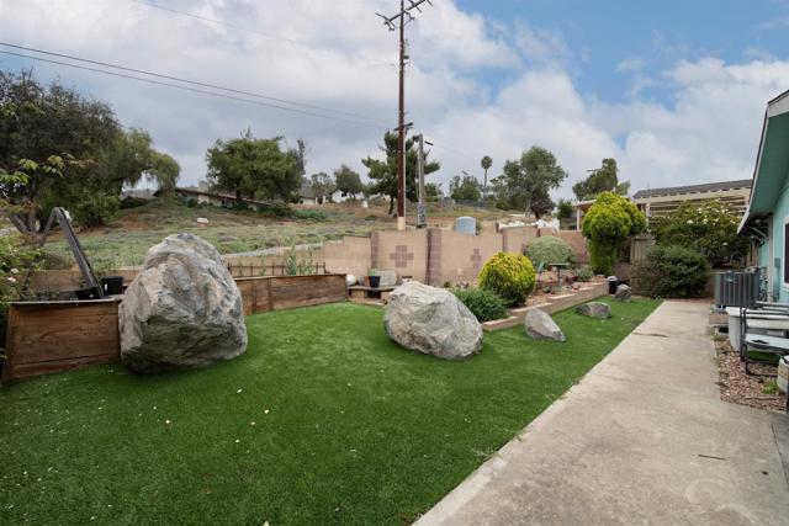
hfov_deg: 104.2
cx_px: 394
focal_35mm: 14
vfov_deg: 81.2
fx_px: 307
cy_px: 263
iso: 320
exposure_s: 1/250
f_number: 8
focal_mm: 14
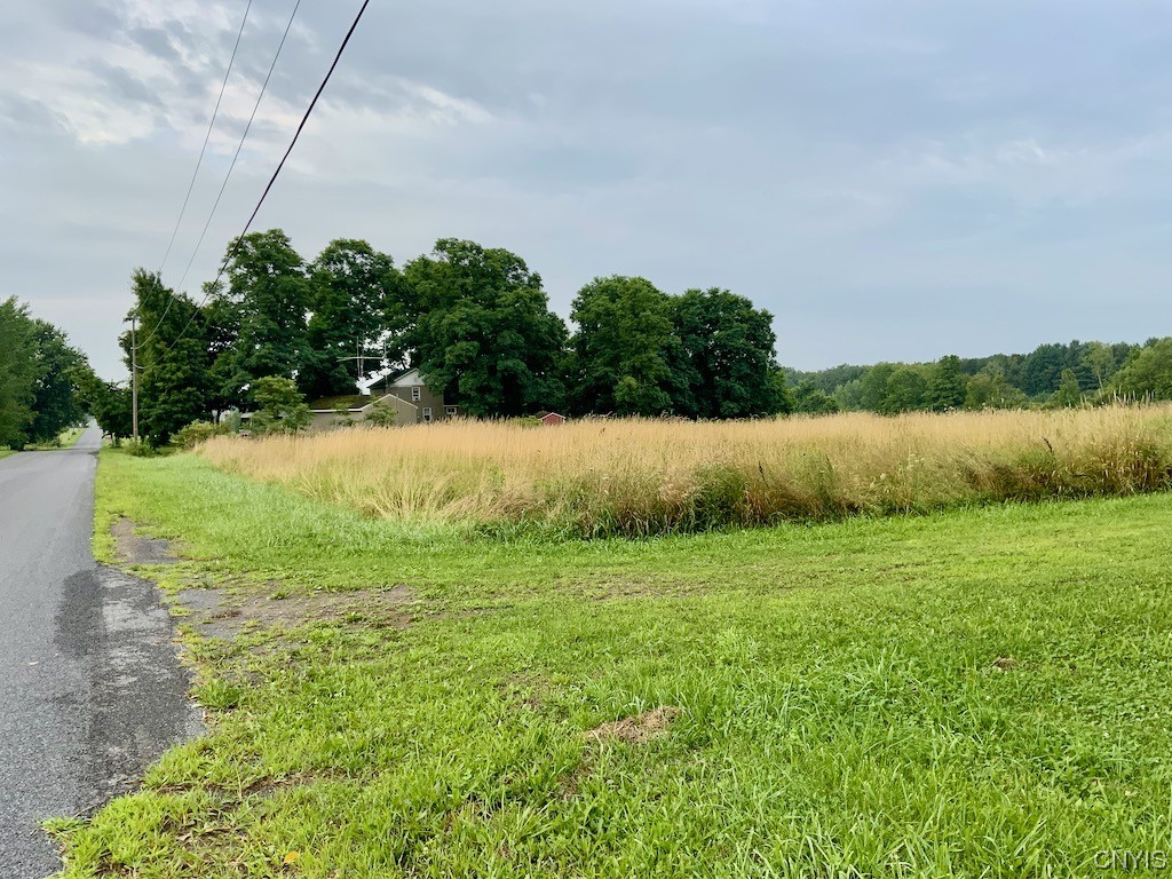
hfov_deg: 61.7
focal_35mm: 29
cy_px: 440
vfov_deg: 48.2
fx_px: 982
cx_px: 586
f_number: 1.8
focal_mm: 3
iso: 16
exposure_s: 1/842
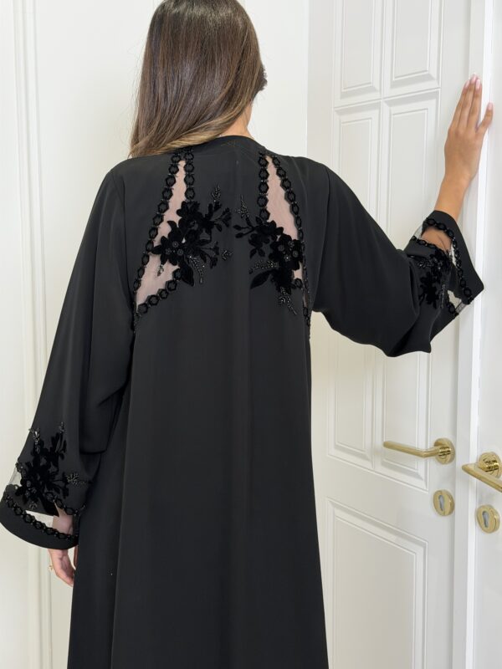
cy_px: 334
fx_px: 928
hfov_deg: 30.3
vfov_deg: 39.7
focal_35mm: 48
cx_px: 251
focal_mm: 6.76
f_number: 1.78
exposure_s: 1/195
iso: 50
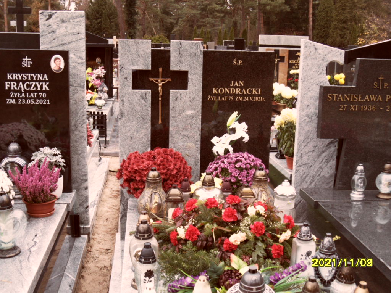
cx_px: 196
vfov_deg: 36.0
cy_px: 146
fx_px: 452
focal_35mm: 40
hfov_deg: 46.8
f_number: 3.6
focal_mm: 6.5
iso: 120
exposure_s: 1/45
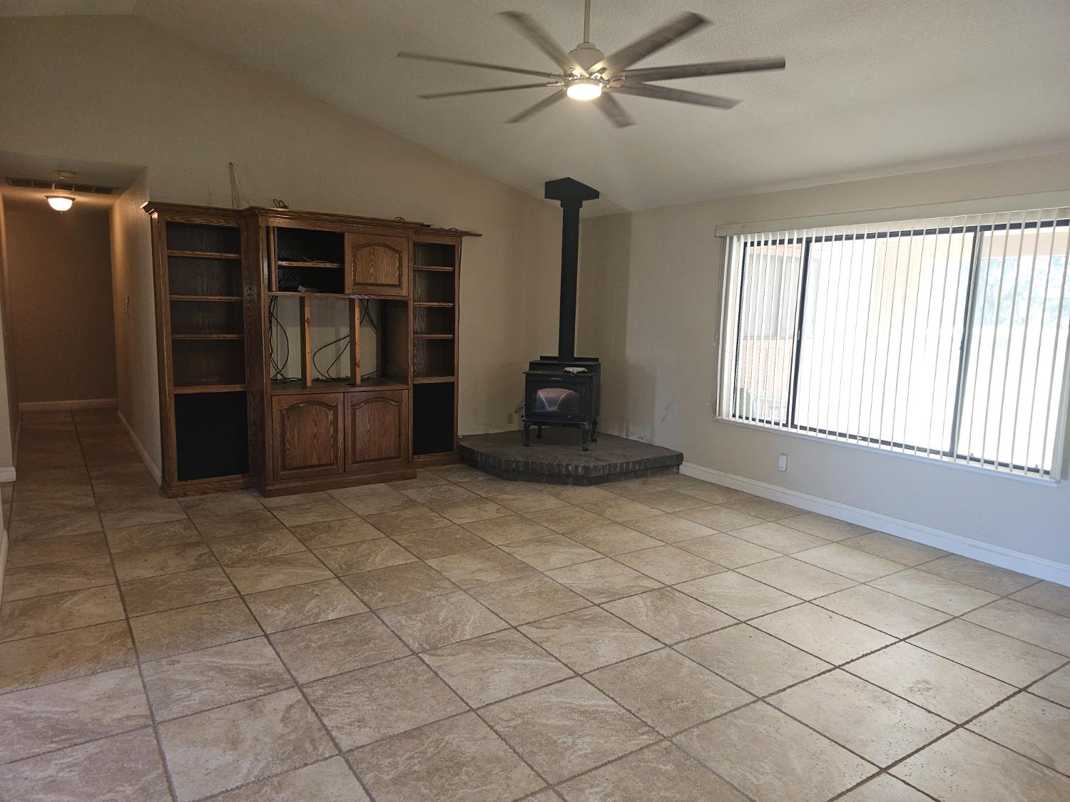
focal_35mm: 23
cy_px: 401
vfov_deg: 58.9
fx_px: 711
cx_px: 535
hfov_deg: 73.9
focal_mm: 6.3
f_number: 1.7
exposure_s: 1/60
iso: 125
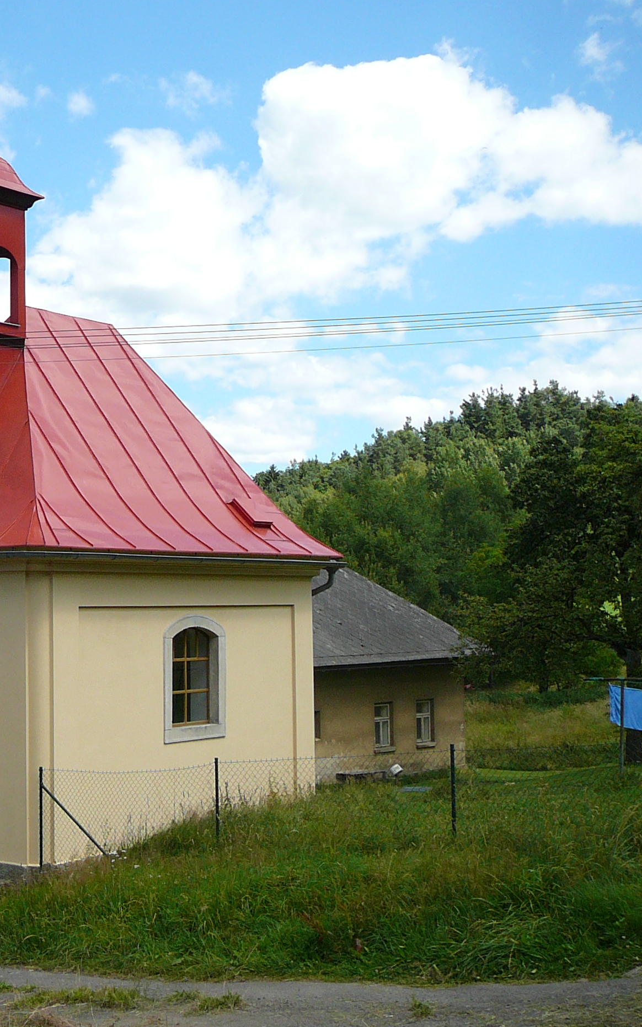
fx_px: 1428
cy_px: 500
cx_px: -53
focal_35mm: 51
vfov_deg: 39.6
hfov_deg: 23.8
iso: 80
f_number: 2.8
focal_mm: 5.2
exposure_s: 1/1000
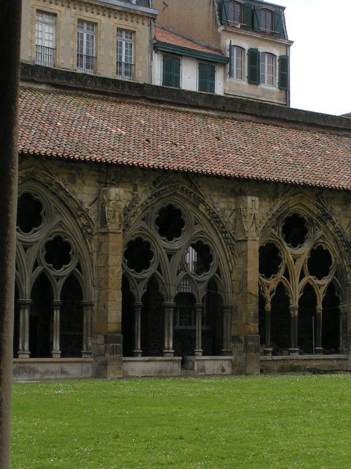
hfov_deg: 17.5
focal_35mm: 84
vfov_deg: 23.3
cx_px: 226
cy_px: 218
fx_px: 1136
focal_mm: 9.2
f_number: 6.3
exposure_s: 1/200
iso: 50
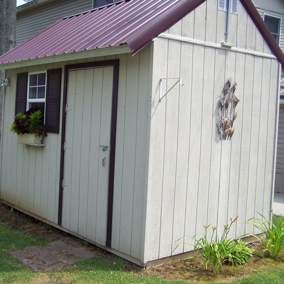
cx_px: 98
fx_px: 418
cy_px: 142
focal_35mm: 45
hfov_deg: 37.2
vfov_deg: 37.6
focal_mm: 6.3
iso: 64
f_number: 2.8
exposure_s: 1/400
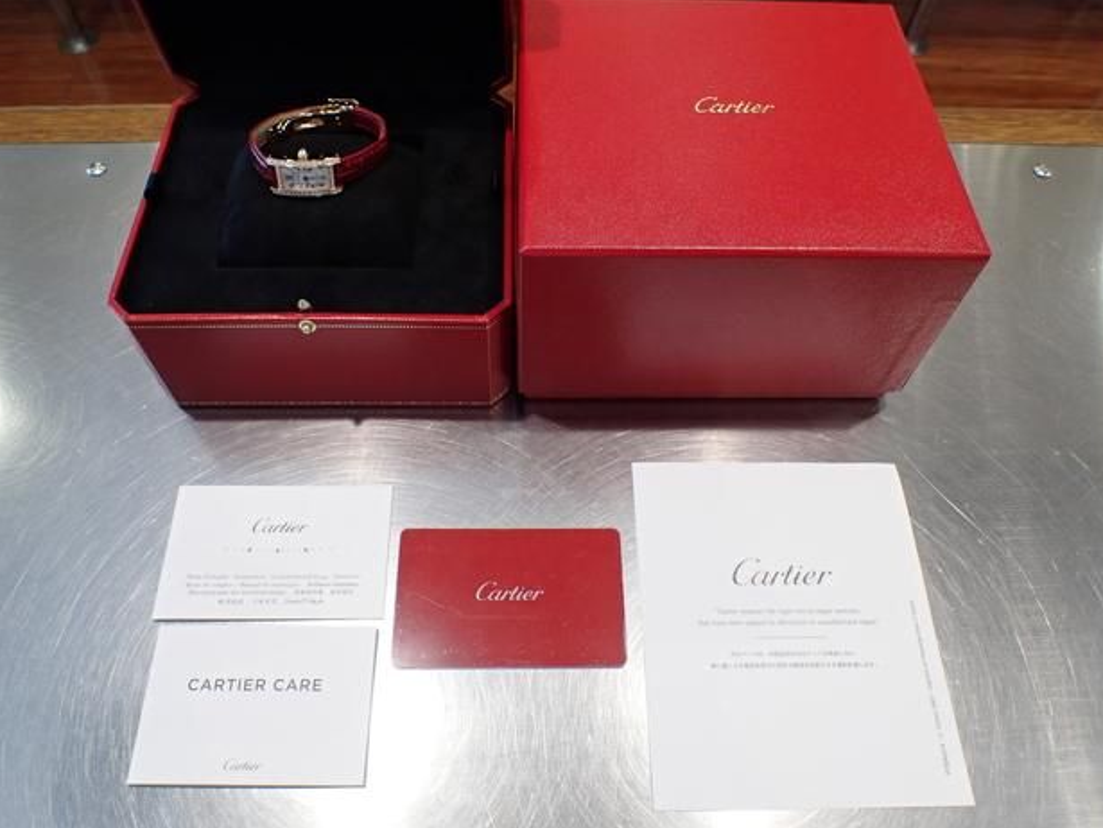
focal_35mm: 26
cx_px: 545
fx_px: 829
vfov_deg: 53.1
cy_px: 400
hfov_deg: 67.3
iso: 250
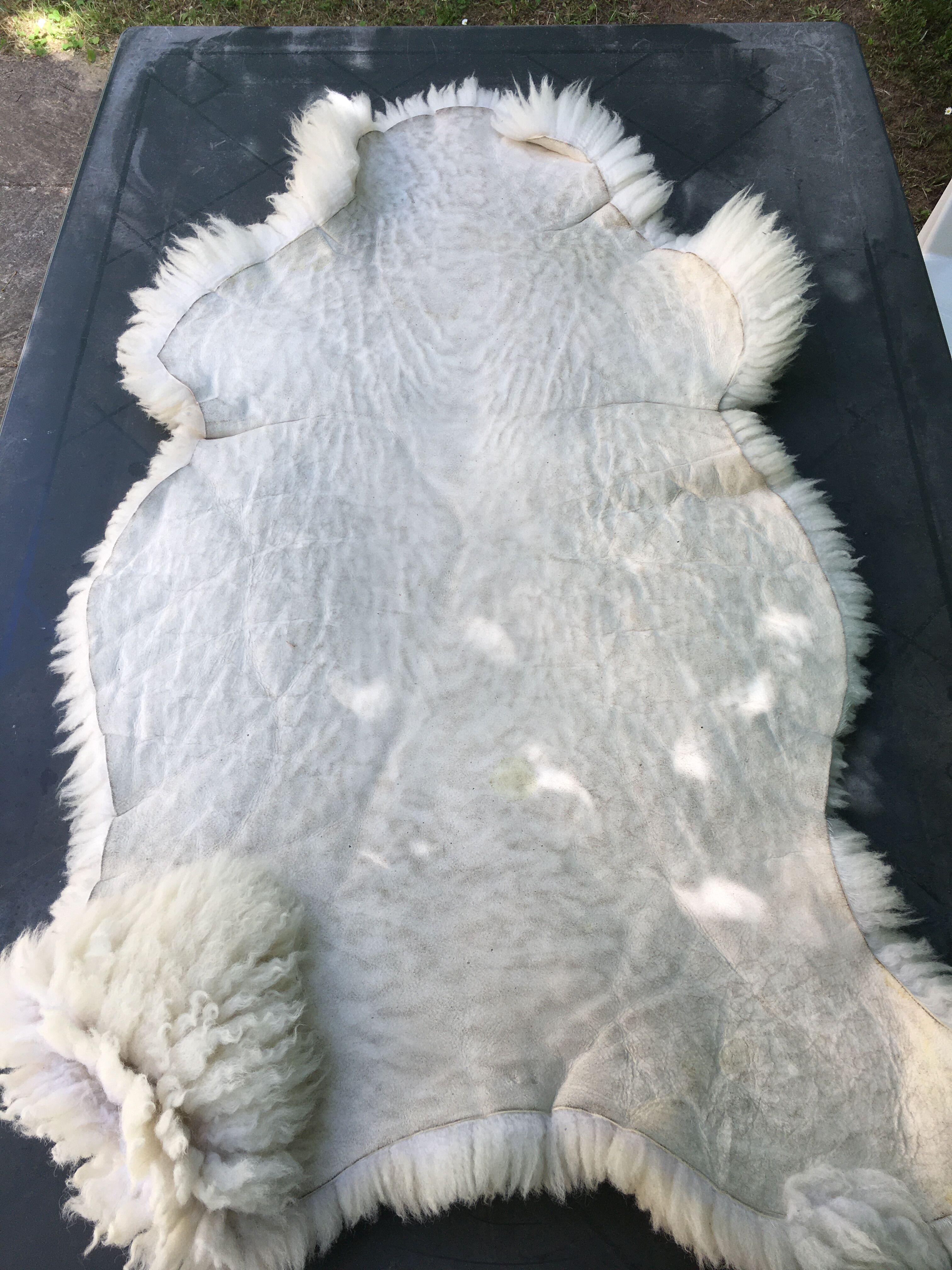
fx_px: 1063
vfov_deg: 61.7
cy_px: 635
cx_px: 476
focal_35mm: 29
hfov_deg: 48.2
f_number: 2.2
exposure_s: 1/256
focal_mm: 4.15
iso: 25
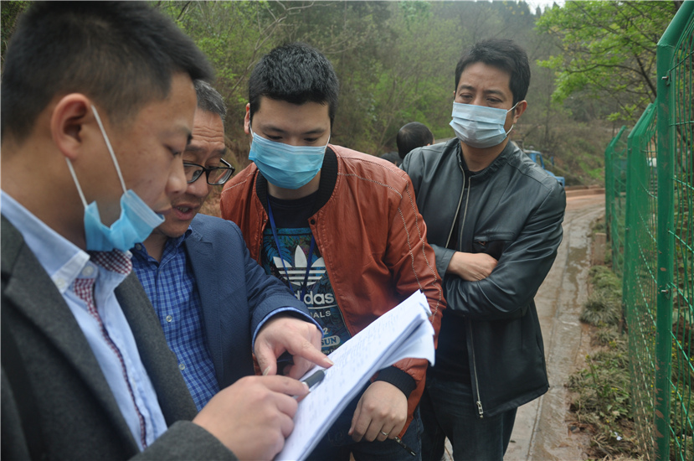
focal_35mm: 27
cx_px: 347
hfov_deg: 67.5
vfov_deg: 47.8
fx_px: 520
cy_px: 230
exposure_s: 1/400
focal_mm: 18
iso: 200
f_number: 3.5
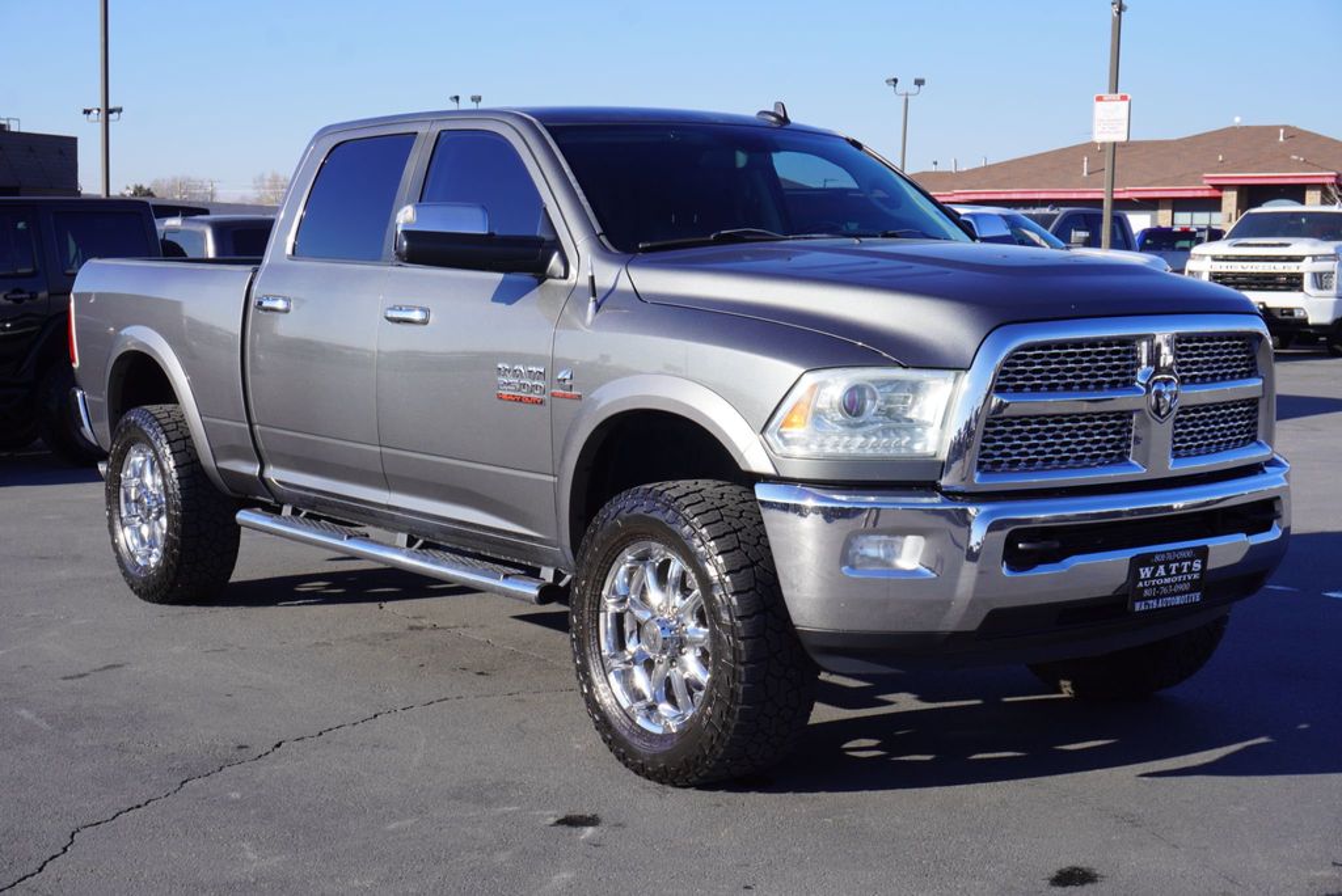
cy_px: 448
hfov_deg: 38.9
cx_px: 671
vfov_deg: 26.5
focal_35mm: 51
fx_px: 1902
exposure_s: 1/125
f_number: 10
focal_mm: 34
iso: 100
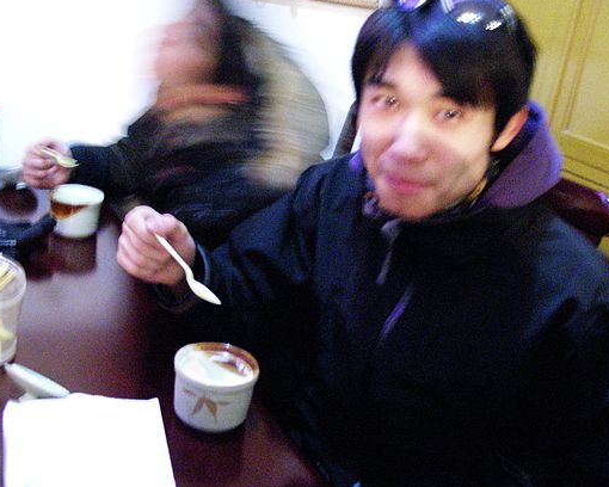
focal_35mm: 40
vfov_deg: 37.3
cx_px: 313
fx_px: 721
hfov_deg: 45.8
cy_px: 244
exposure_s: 1/2.6
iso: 800
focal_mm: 6.3
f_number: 3.5
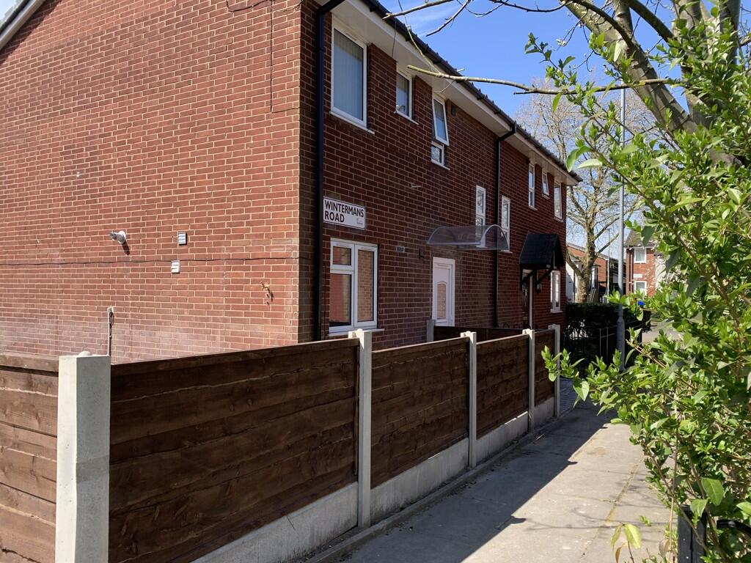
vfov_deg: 53.1
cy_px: 282
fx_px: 564
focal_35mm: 26
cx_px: 376
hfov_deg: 67.3
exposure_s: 1/842
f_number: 1.8
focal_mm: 4.25
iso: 25
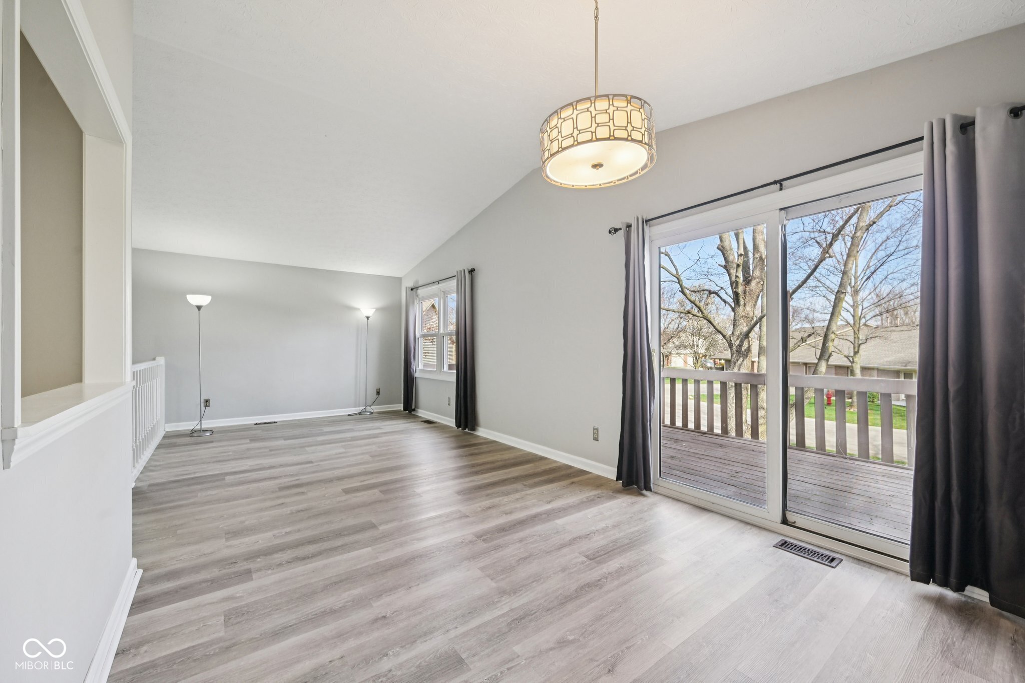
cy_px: 342
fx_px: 399
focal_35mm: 14
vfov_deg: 81.2
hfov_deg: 104.3
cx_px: 512
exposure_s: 1/25
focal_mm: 14
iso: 100
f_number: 8
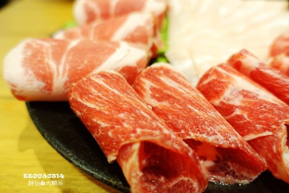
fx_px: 193
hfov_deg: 73.8
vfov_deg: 53.1
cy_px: 96
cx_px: 144
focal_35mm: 24
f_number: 1.8
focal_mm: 8.8
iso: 500
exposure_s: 1/30
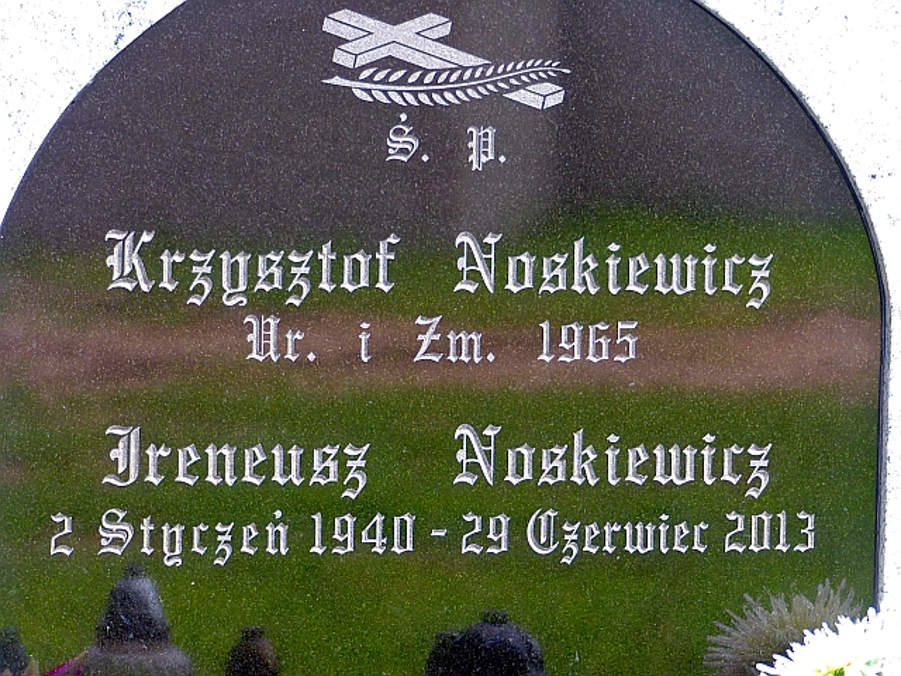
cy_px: 338
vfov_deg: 8.5
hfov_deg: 11.3
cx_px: 450
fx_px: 4555
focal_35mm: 175
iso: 100
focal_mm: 31.5
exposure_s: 1/80
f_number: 2.8
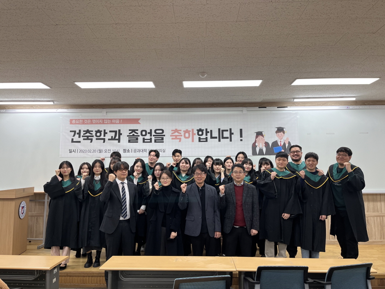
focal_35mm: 26
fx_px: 289
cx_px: 192
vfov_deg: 53.1
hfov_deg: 67.3
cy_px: 144
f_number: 1.6
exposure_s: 1/120
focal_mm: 5.1
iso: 80
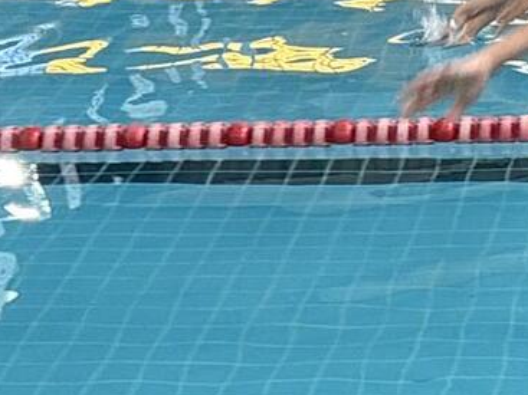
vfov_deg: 8.6
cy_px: -169
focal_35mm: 170
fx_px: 2592
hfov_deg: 11.1
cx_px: 834
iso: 64
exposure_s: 1/60
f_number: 1.6
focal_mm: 5.96
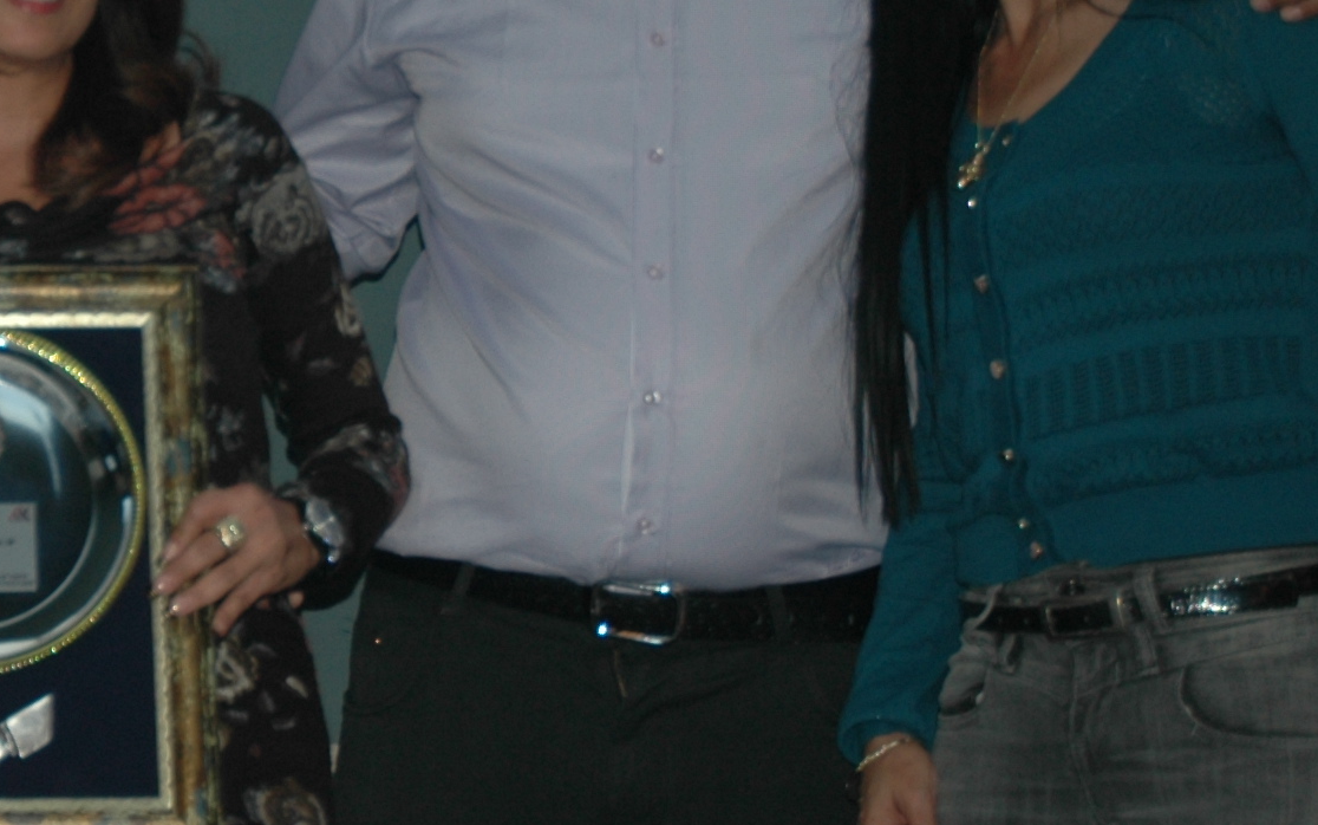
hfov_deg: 16.9
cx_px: -159
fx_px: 4289
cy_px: 284
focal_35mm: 119
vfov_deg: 11.0
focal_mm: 29
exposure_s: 1/60
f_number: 4
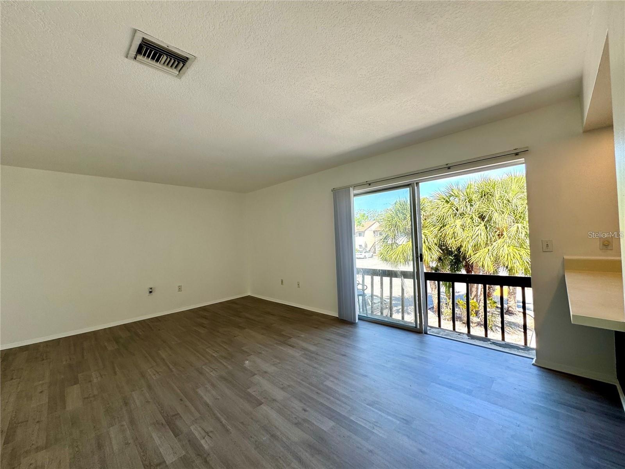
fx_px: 253
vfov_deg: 85.7
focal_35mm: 14
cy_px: 234
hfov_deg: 102.1
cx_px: 312
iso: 40
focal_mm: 2.22
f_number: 2.2
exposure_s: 1/164
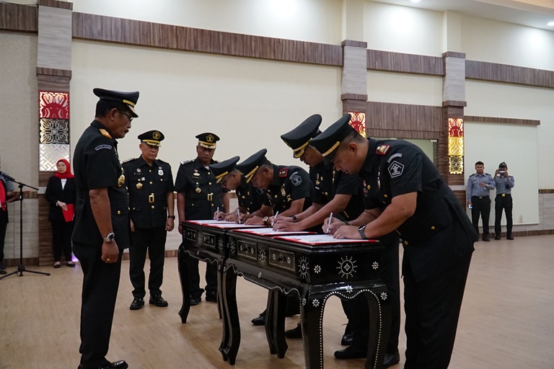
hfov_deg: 60.3
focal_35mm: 31
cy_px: 184
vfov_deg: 42.3
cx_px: 277
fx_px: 477
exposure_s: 1/160
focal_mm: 21
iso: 4000
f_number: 4
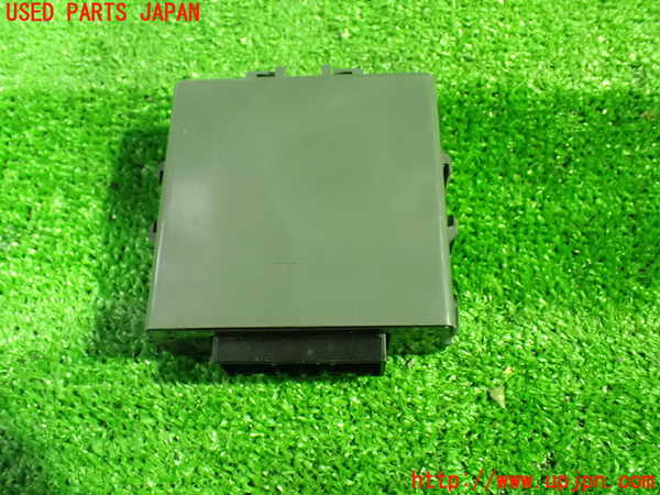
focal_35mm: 32
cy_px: 248
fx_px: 610
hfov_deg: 56.8
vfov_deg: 44.2
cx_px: 330
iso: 1600
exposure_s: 1/30
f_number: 2.4
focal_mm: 5.79
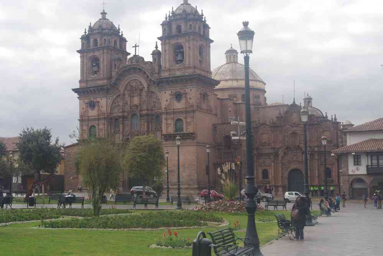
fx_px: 527
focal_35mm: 50
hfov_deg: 40.0
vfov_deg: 27.3
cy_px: 128
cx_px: 192
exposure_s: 1/60
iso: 200
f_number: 9
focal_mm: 33
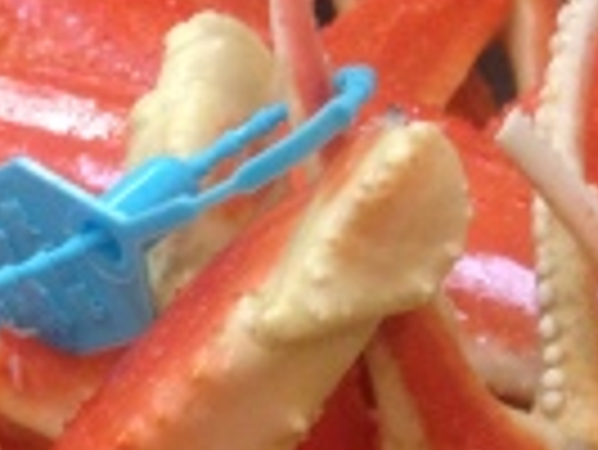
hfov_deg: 14.6
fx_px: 2144
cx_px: -351
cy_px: 515
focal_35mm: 124
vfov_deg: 11.8
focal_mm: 4.12
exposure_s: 1/20
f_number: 2.4
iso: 200
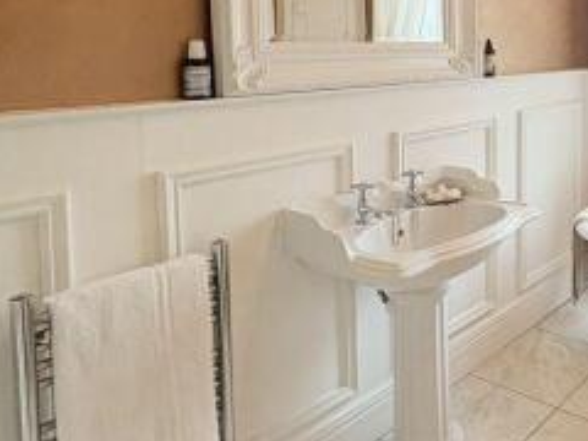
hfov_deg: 44.2
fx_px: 578
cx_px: 614
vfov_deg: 39.9
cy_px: 80
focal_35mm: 34
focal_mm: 2.22
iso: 100
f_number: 2.2
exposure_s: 1/100
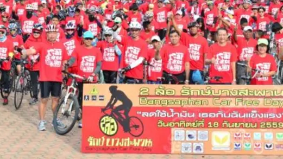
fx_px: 683
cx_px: 185
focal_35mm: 91
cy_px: 23
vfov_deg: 13.2
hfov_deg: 23.3
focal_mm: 58
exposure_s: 1/640
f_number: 8
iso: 3600
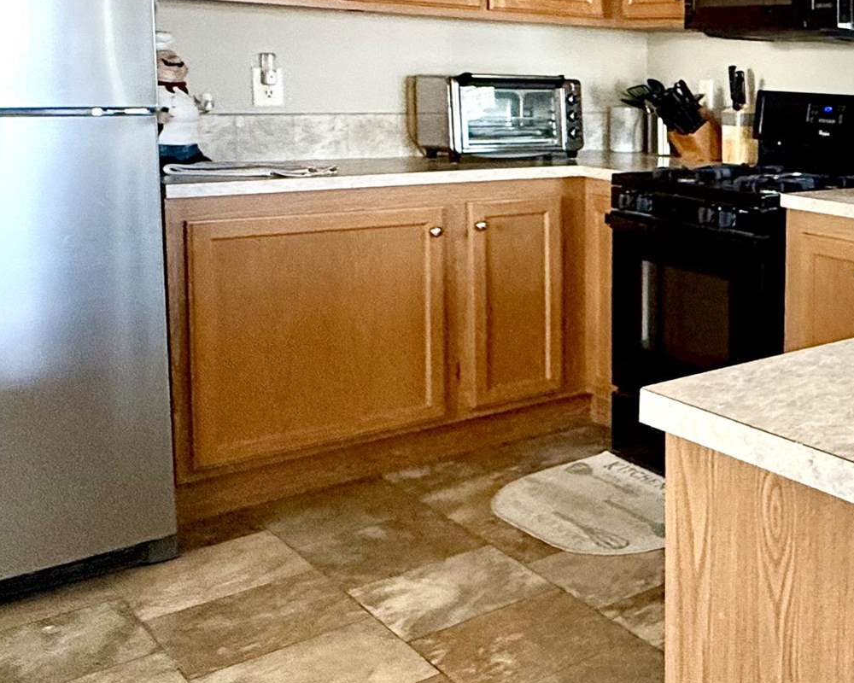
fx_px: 1062
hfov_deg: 34.2
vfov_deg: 34.9
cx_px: 1051
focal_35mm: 42
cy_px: 173
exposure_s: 1/99
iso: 200
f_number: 2.2
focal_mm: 2.22
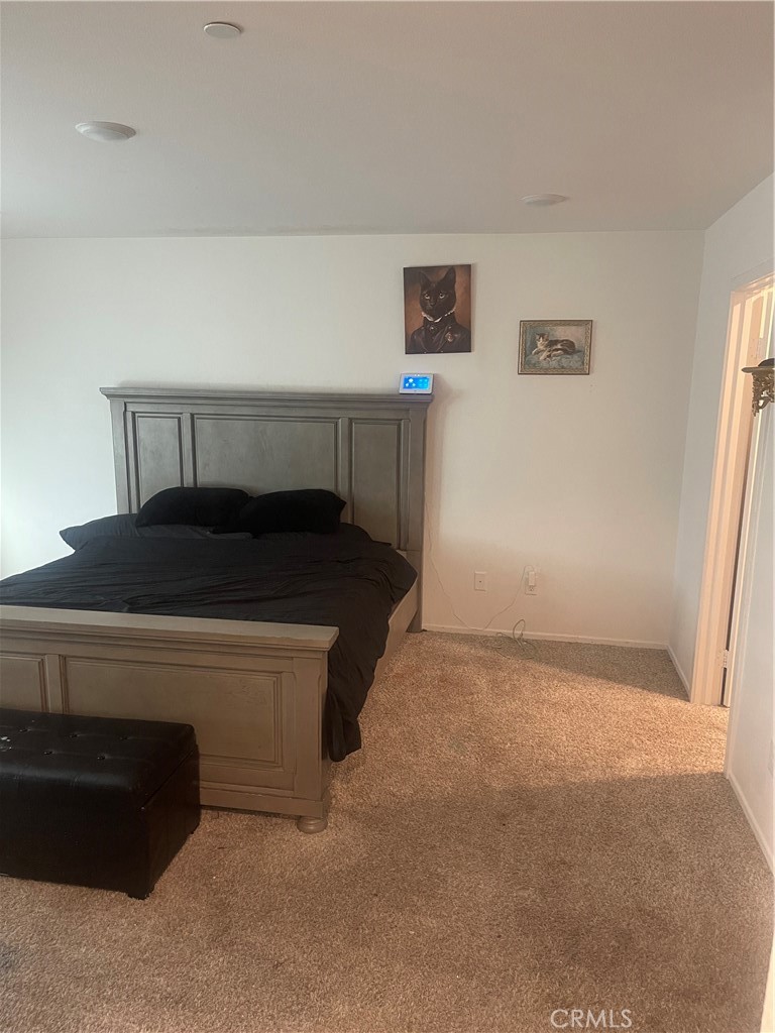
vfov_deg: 69.4
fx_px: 746
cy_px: 516
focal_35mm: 25
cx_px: 388
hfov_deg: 54.9
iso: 320
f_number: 1.6
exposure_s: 1/60
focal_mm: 5.1
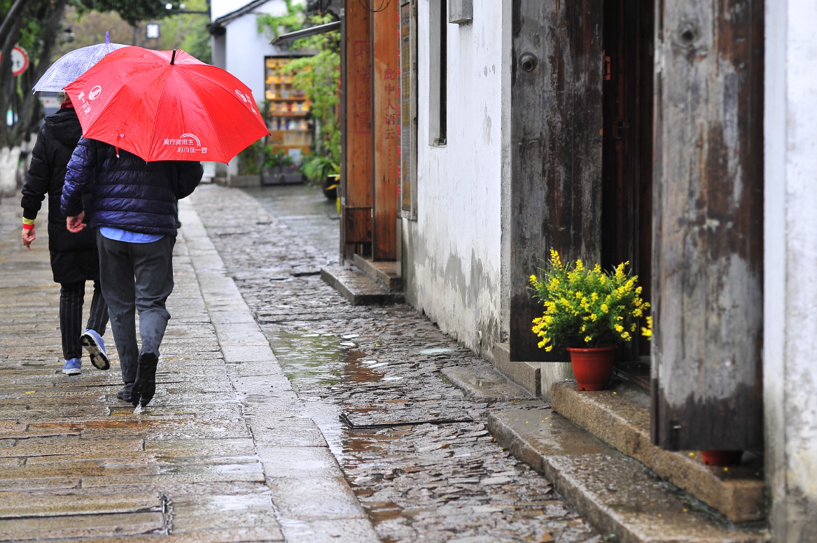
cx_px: 405
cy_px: 276
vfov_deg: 12.7
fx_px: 2449
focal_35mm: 108
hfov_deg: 18.9
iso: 400
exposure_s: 1/160
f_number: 4
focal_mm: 105
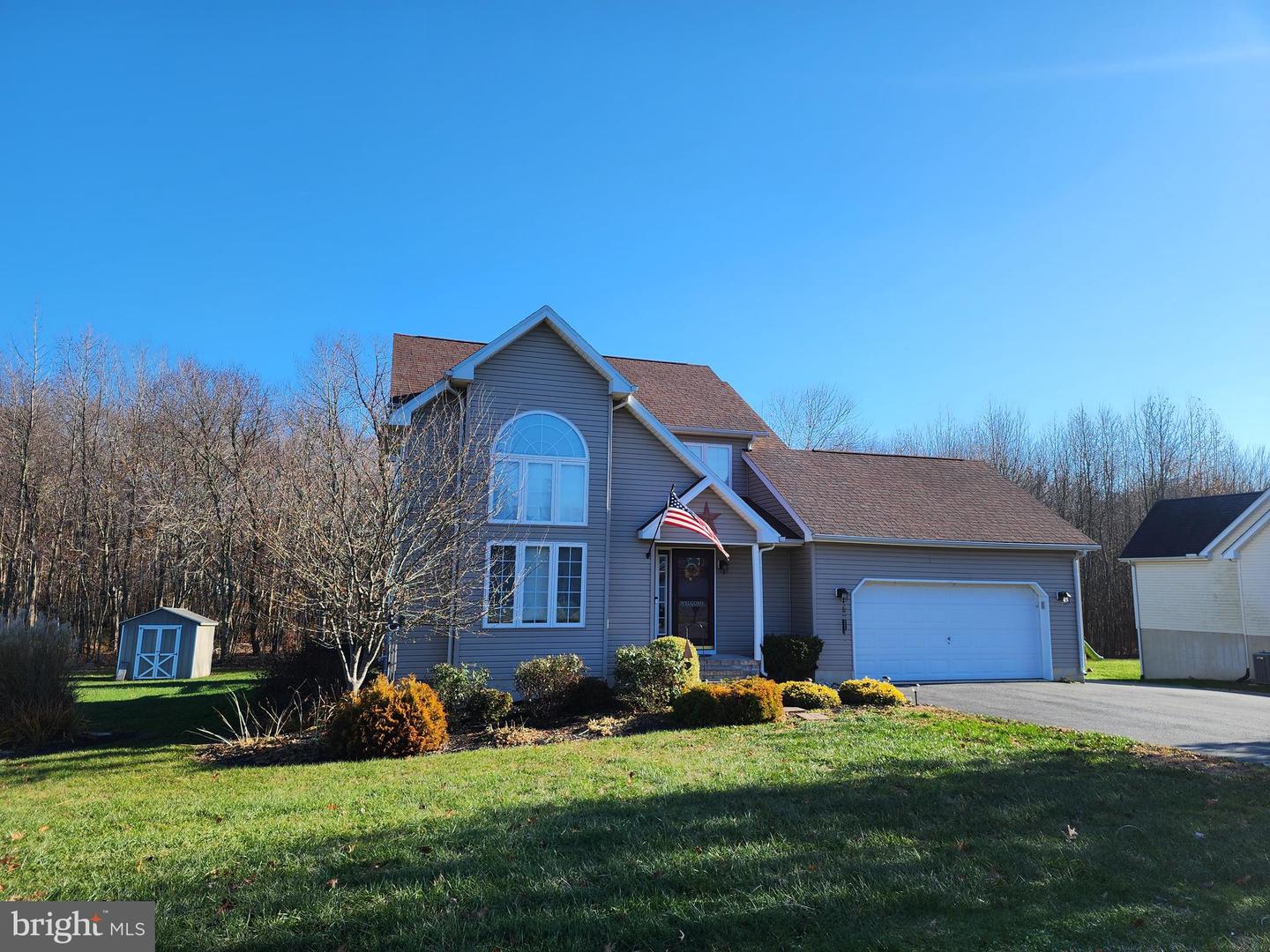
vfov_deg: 58.9
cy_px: 476
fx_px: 844
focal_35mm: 23
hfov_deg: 73.9
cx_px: 635
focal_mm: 6.4
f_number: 1.8
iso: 12
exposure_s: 1/612
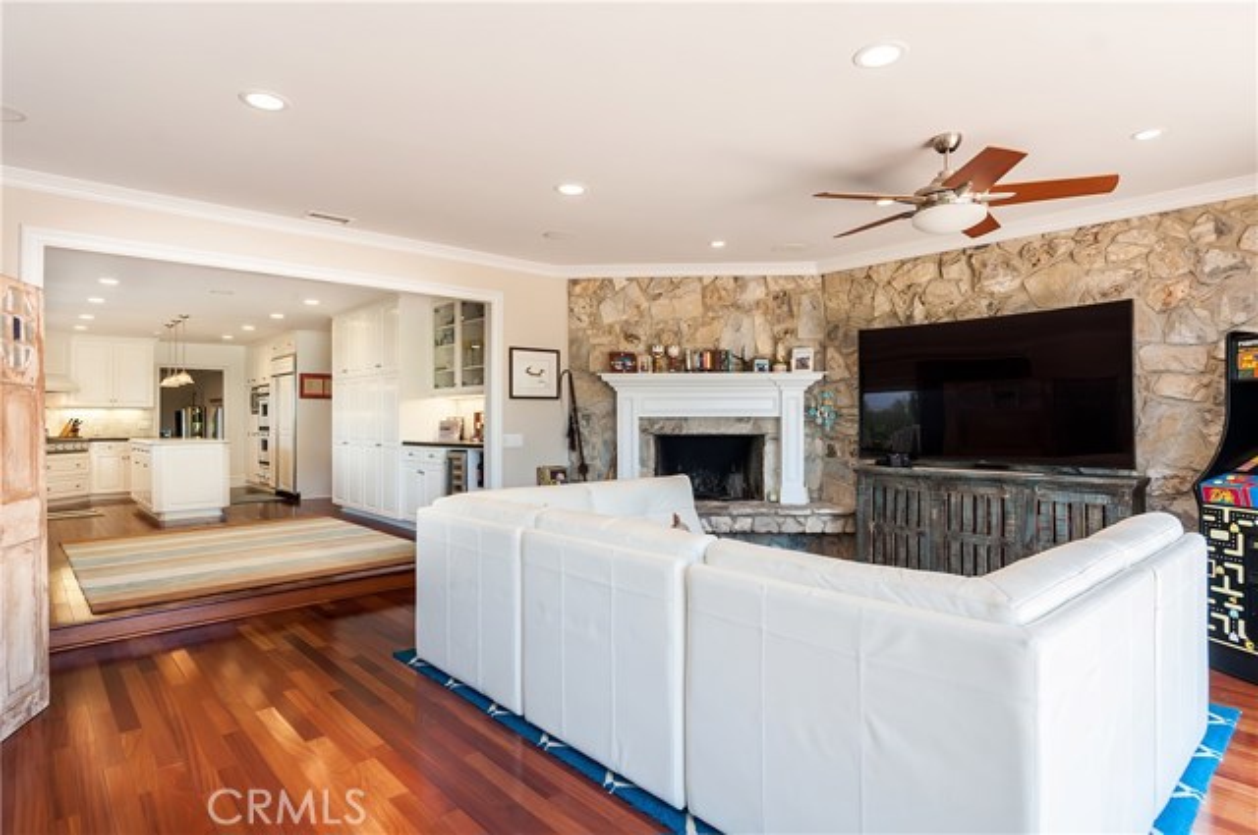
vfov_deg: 67.2
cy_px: 418
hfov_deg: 90.1
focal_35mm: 18
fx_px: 628
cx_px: 629
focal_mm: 12
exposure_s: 1/20
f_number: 9
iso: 200
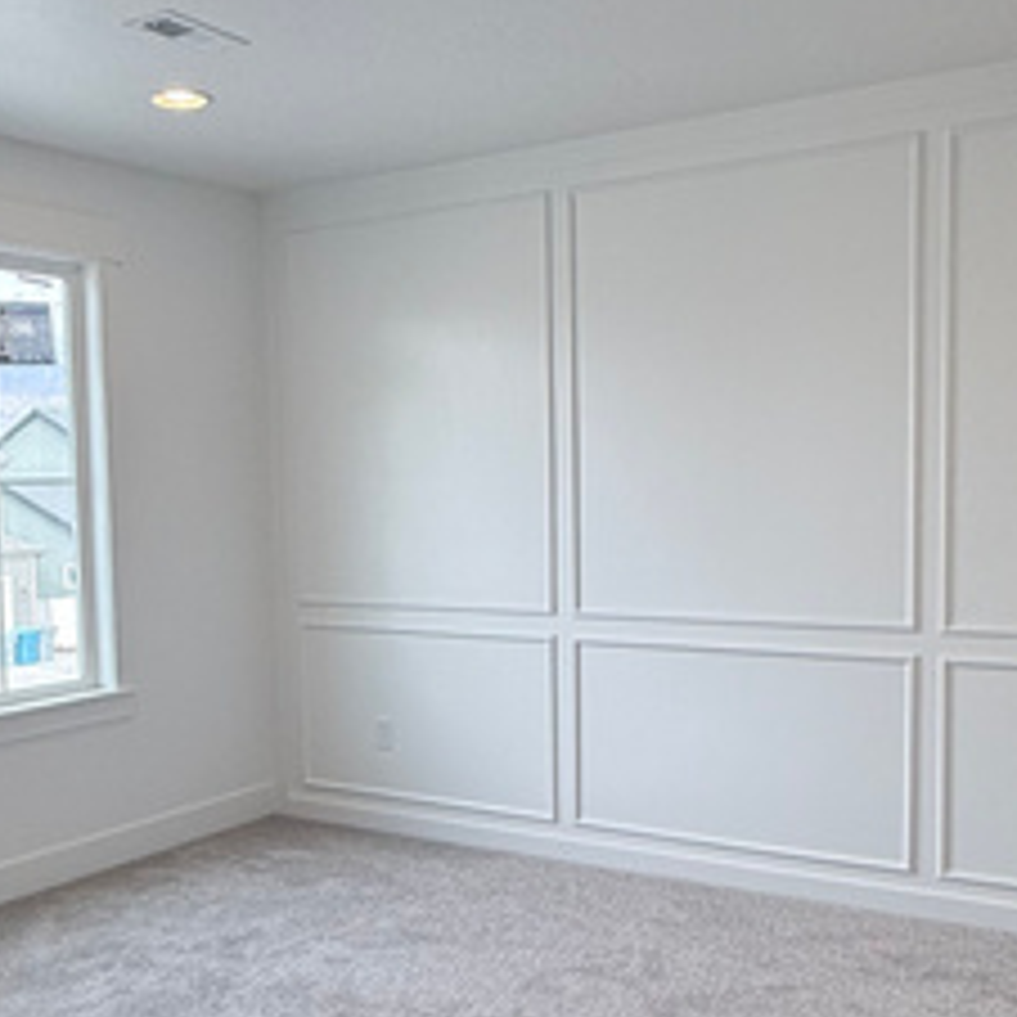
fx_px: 1396
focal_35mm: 42
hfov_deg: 39.7
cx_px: 364
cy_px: 603
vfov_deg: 39.9
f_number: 2.2
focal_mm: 2.22
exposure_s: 1/220
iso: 64
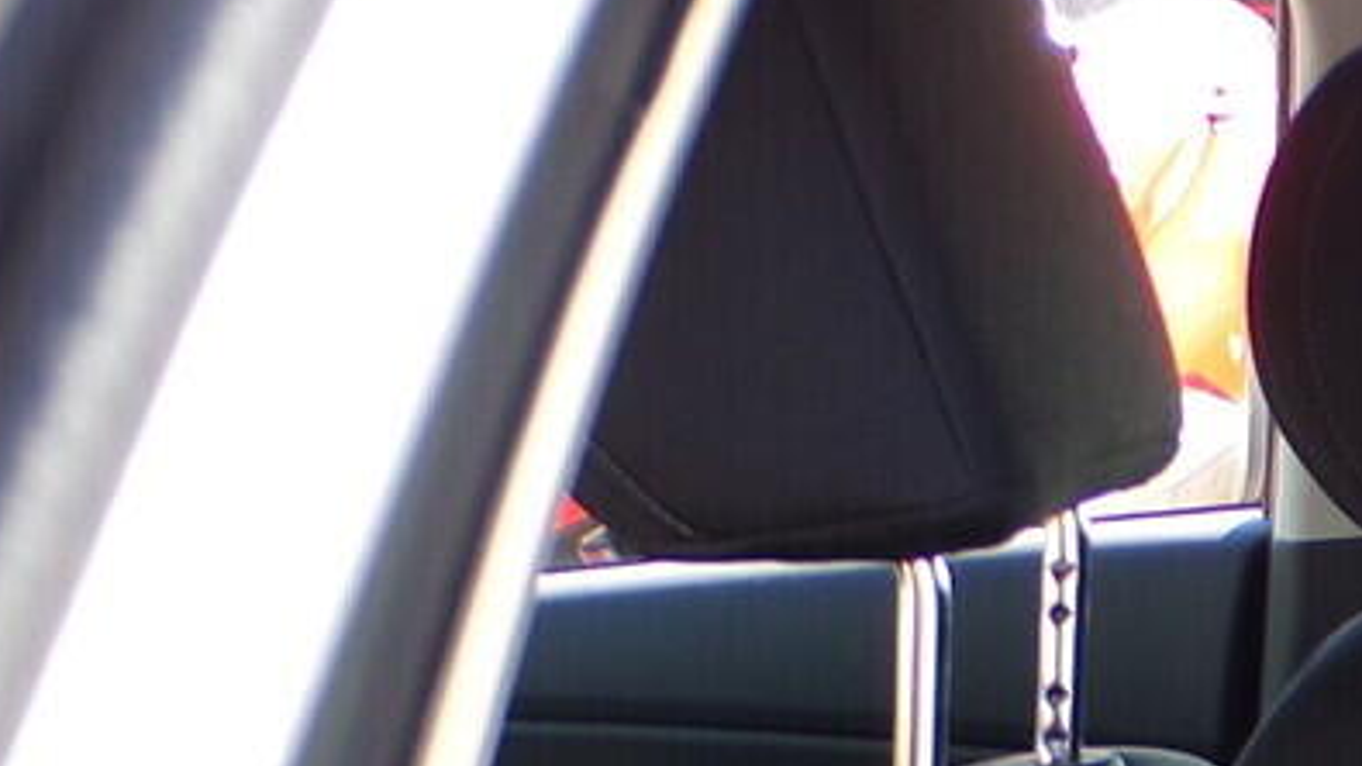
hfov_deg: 15.3
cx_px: 2210
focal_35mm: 127
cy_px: 1477
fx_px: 4586
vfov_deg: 9.0
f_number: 3.2
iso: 100
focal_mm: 5.8
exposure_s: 1/80
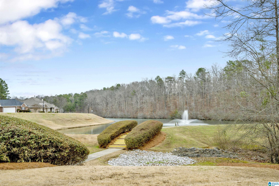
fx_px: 271
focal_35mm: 35
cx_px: 140
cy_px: 93
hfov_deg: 54.4
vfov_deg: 37.9
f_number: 14
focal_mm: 35
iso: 320
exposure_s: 1/160
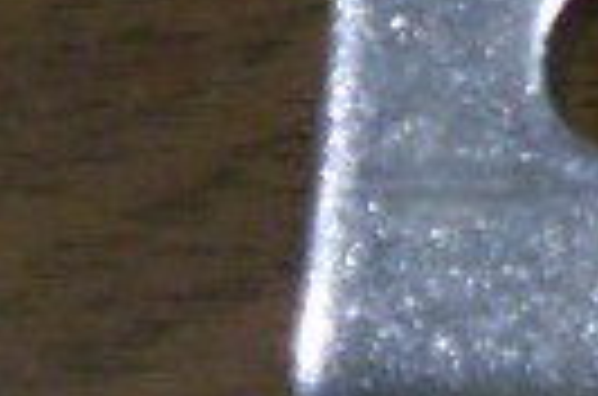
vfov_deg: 4.6
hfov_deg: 6.4
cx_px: 1686
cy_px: -212
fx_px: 4922
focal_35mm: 297
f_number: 2.8
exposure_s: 1/20
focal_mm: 6.3
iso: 200
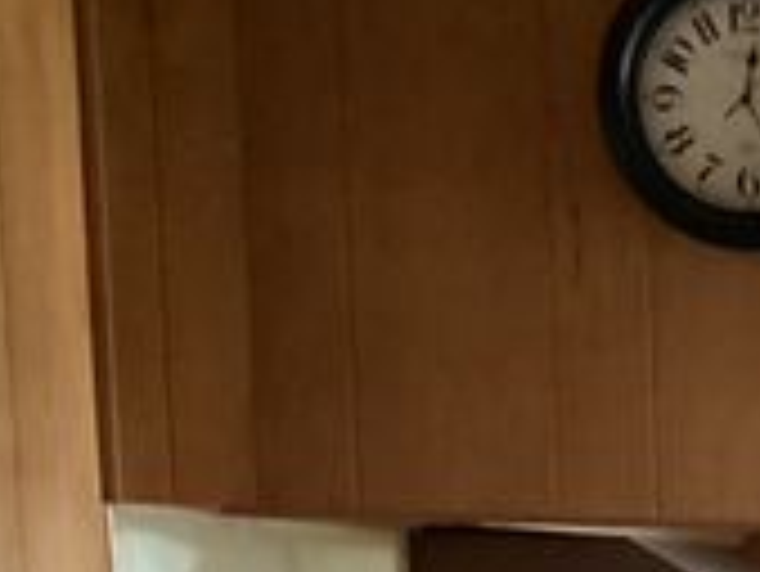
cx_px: 1214
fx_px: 2615
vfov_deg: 11.5
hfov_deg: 15.1
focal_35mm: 119
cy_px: 1049
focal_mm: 3.3
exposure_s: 1/40
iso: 400
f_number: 2.4
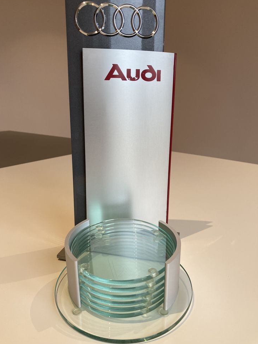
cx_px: 127
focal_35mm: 29
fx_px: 288
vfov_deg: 61.7
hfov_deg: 48.2
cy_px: 167
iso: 40
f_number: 1.8
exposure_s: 1/100
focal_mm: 3.99
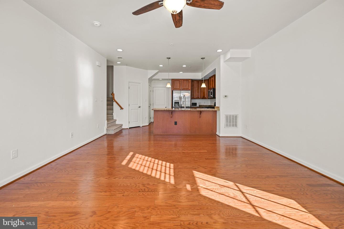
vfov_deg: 81.2
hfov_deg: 104.3
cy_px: 114
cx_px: 172
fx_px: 134
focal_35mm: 14
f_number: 3.5
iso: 100
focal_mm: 14
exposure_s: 1/40
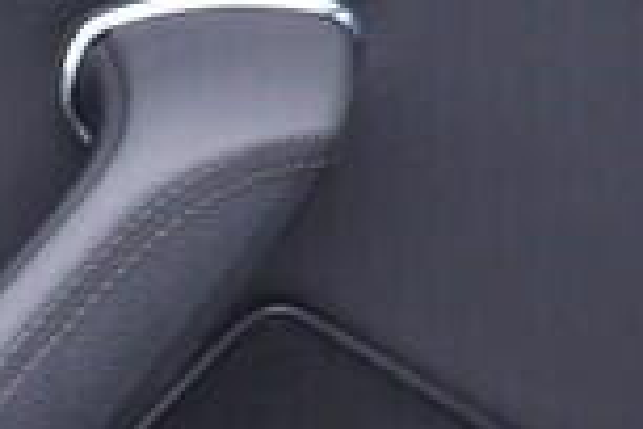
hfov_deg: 7.9
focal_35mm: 241
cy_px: 662
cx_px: -958
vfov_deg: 5.6
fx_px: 4304
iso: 160
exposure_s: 1/40
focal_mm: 24
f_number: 2.8
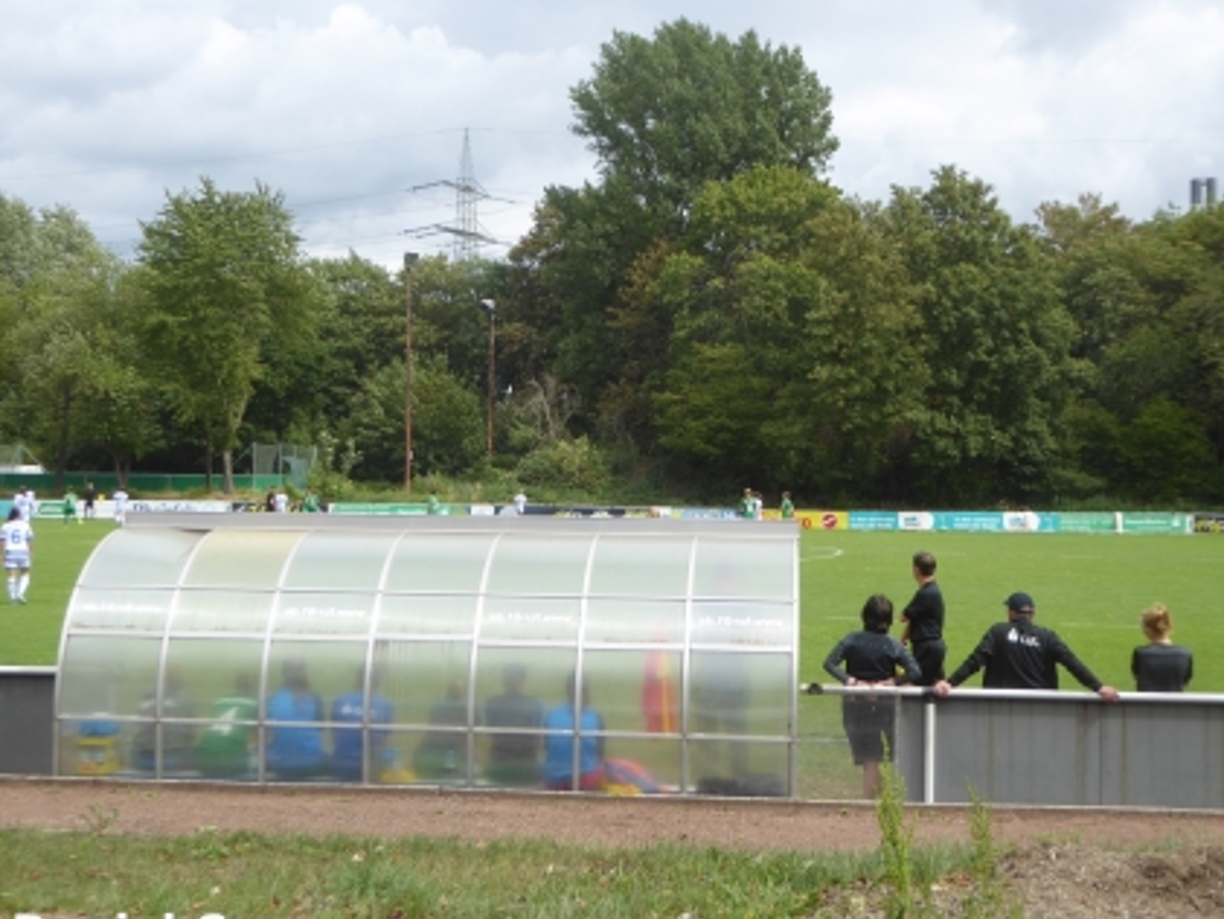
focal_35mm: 47
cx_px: 590
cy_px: 474
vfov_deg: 30.9
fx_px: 1662
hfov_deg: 40.4
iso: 80
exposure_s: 1/400
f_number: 3.9
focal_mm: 7.8
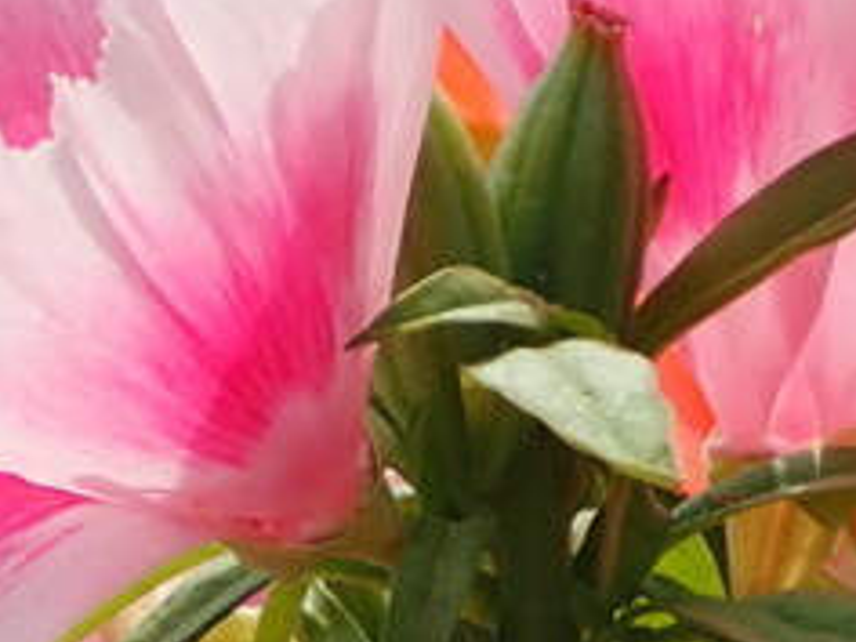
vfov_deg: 5.6
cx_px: 141
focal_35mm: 265
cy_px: 421
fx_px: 6553
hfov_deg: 7.5
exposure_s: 1/500
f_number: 5
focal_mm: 11.01
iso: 100
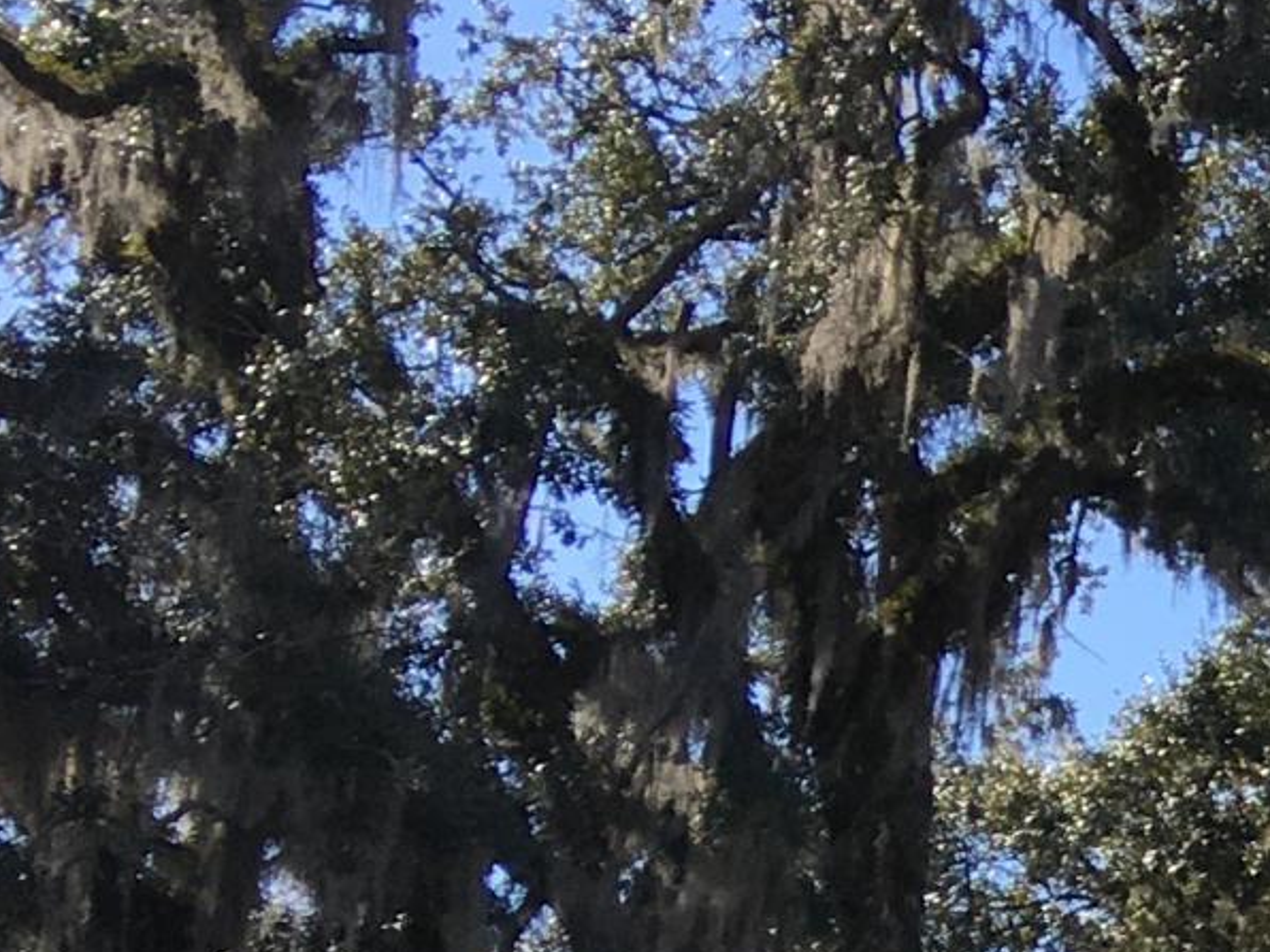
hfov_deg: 11.2
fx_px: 5356
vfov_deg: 9.5
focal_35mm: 146
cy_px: 1913
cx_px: 3077
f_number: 2.2
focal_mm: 4.15
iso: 25
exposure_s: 1/1026
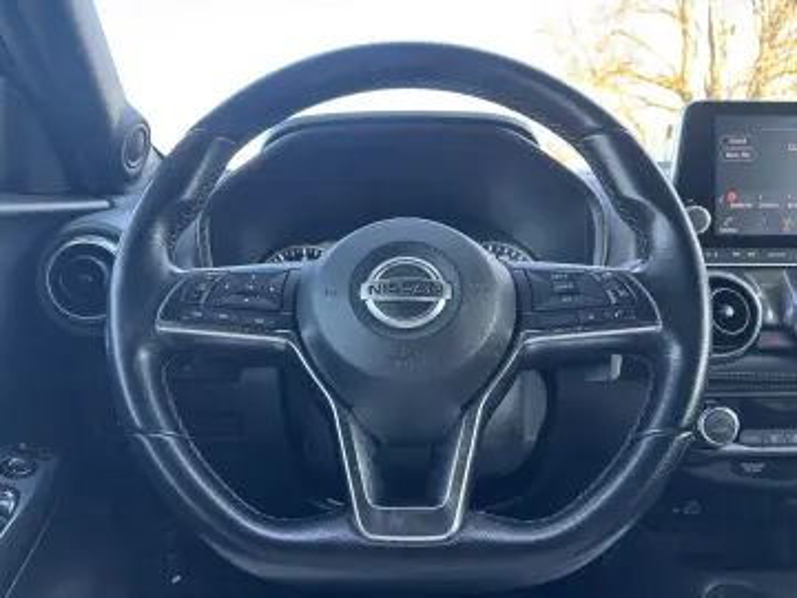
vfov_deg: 53.1
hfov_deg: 67.3
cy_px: 299
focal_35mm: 26
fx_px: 599
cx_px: 398
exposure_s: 1/86
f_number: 1.6
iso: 125
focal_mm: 5.96
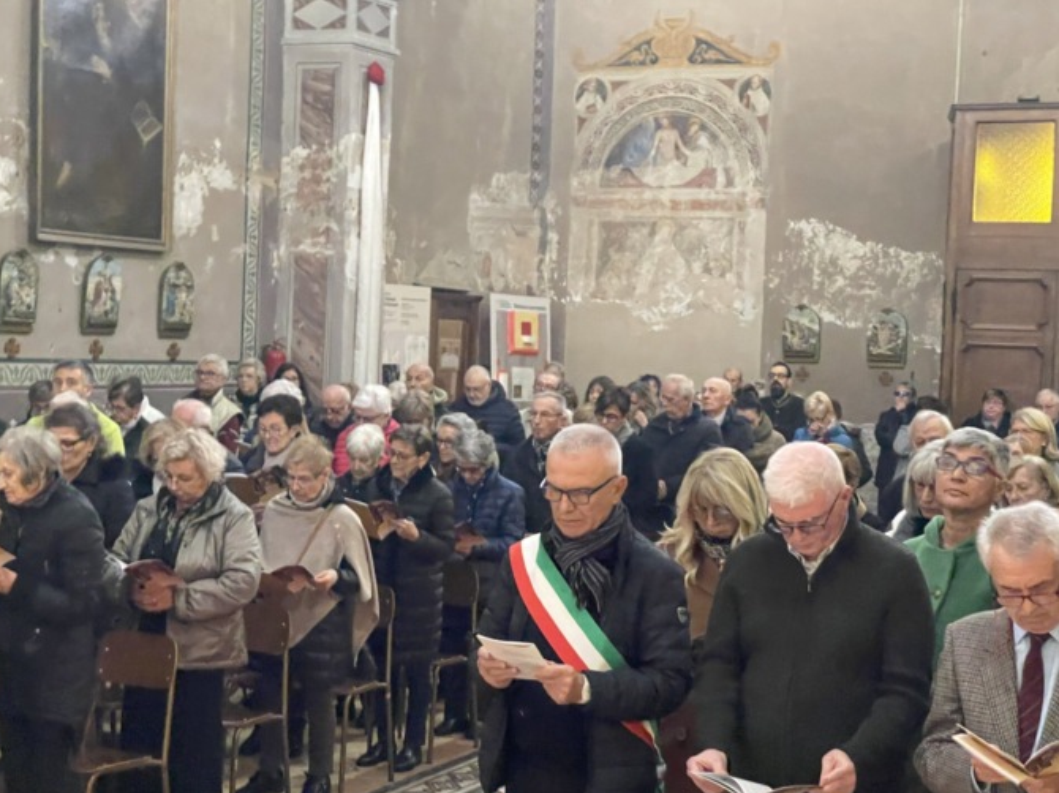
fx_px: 1988
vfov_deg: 22.6
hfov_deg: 29.8
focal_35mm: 65
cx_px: 523
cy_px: 400
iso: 1250
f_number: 2.2
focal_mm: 7.5
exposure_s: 1/25
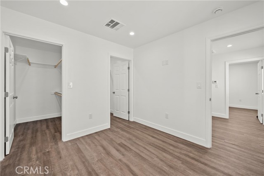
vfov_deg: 81.2
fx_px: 103
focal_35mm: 14
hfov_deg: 104.2
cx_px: 132
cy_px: 88
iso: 125
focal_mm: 14
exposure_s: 1/2
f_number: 9
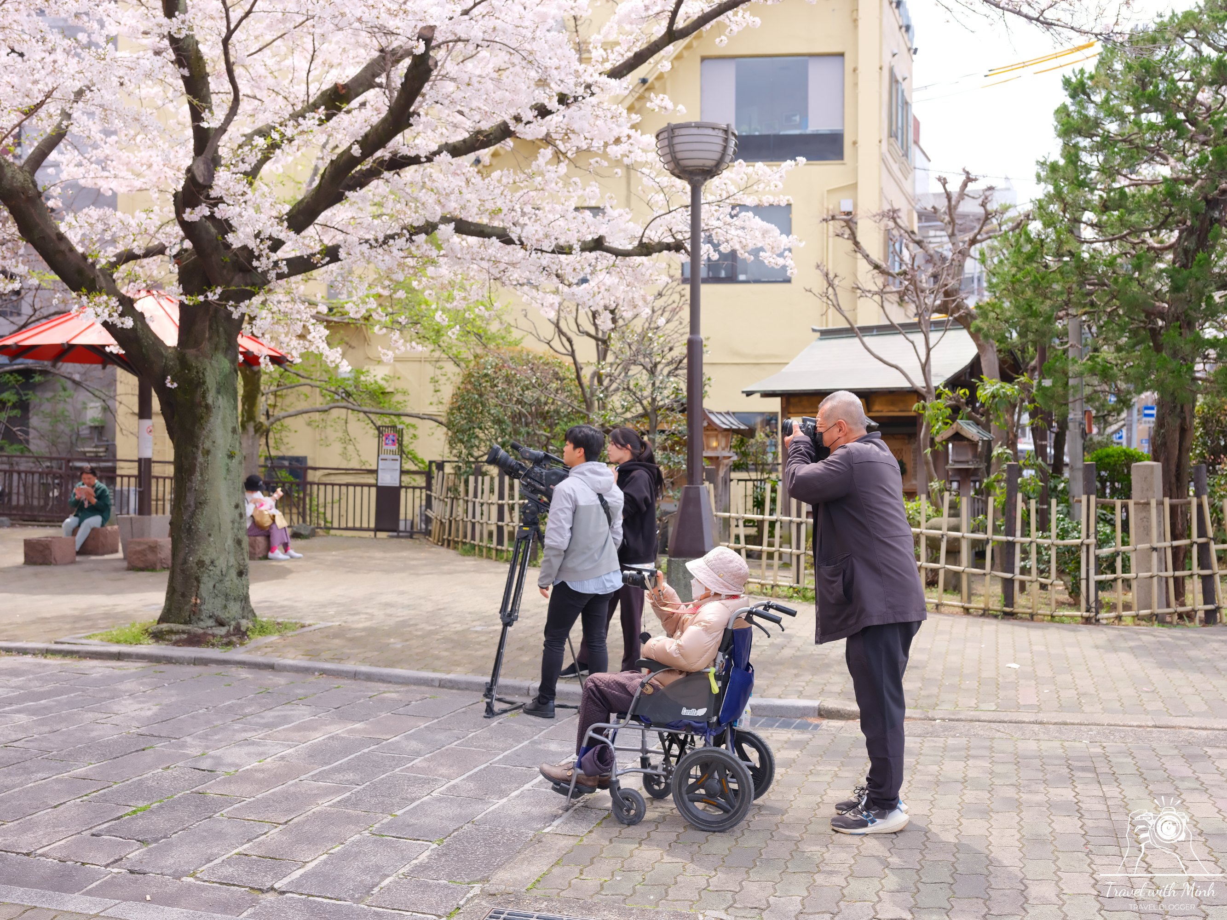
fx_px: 1276
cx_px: 614
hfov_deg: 51.4
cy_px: 460
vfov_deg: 39.7
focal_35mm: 36
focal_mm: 45
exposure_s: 1/200
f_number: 5.6
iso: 320
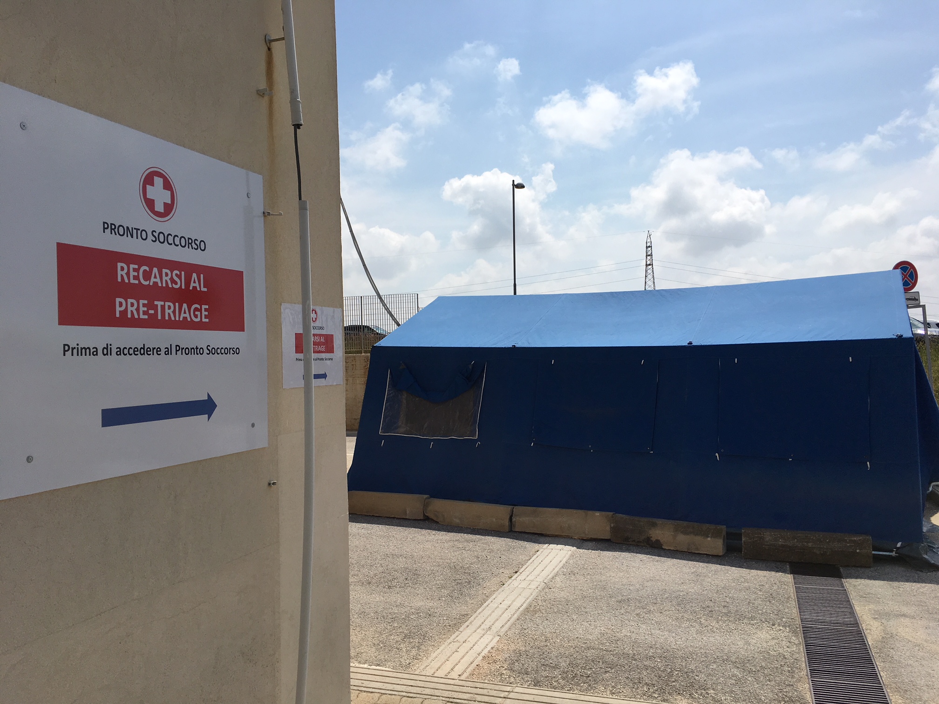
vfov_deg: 48.2
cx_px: 470
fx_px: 787
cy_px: 352
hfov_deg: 61.7
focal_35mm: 29
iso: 25
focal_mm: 4.15
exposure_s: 1/4525
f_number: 2.2
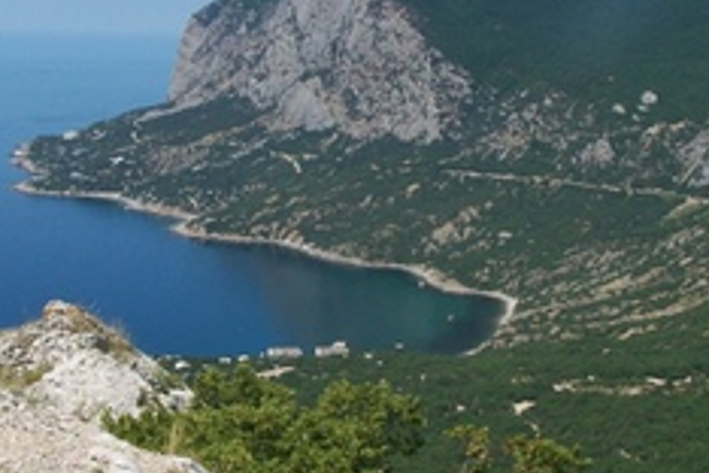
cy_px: 182
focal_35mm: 76
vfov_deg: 17.9
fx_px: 1497
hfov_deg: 26.6
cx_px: 309
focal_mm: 6.3
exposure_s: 1/500
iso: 80
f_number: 5.6
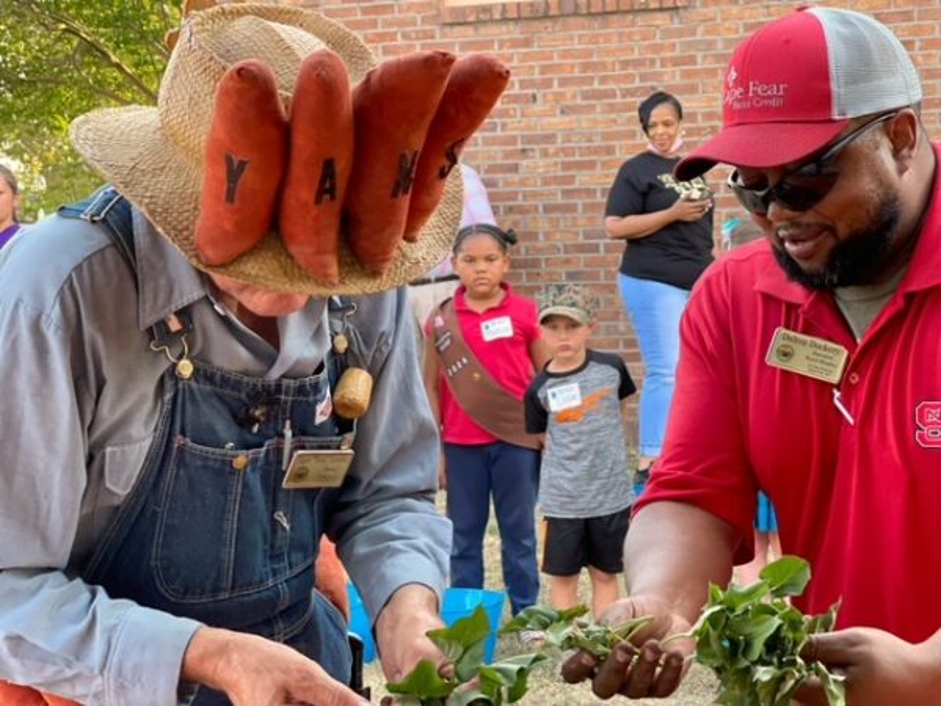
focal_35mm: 64
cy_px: 353
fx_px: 1740
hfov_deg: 30.3
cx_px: 470
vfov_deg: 22.9
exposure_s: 1/121
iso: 80
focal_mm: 7.5
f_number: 2.2
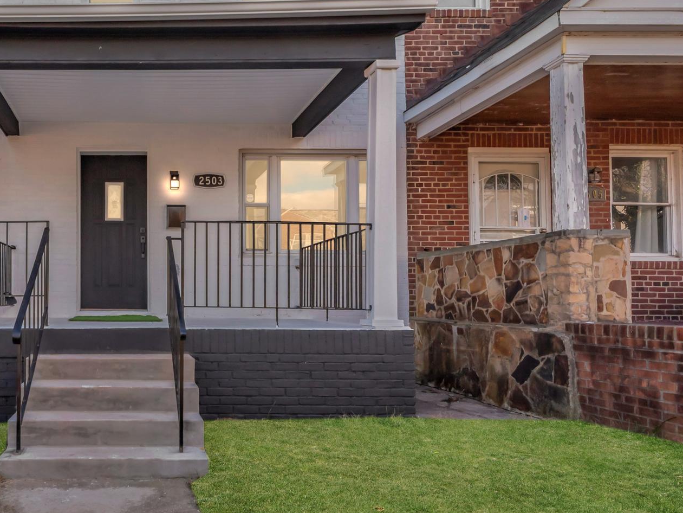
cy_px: 167
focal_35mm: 25
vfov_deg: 53.7
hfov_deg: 65.2
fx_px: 493
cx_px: 171
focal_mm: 16
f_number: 9
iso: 500
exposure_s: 1/500
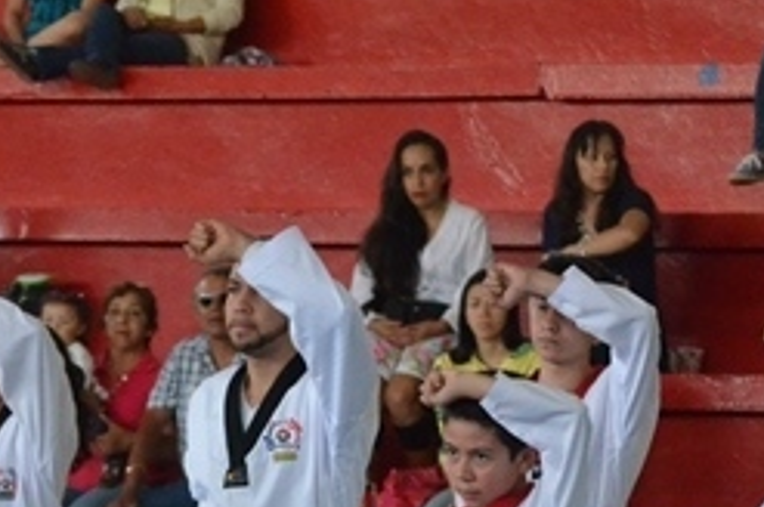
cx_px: 402
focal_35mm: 330
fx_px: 7000
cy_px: 640
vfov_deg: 4.1
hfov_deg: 6.2
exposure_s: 1/1000
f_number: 5
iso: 5000
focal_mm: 85
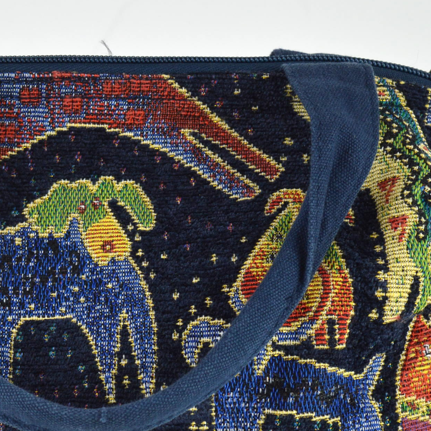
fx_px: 1479
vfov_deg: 16.5
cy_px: 291
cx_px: 97
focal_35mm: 105
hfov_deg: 16.5
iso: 400
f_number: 6.3
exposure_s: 1/80
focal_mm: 34
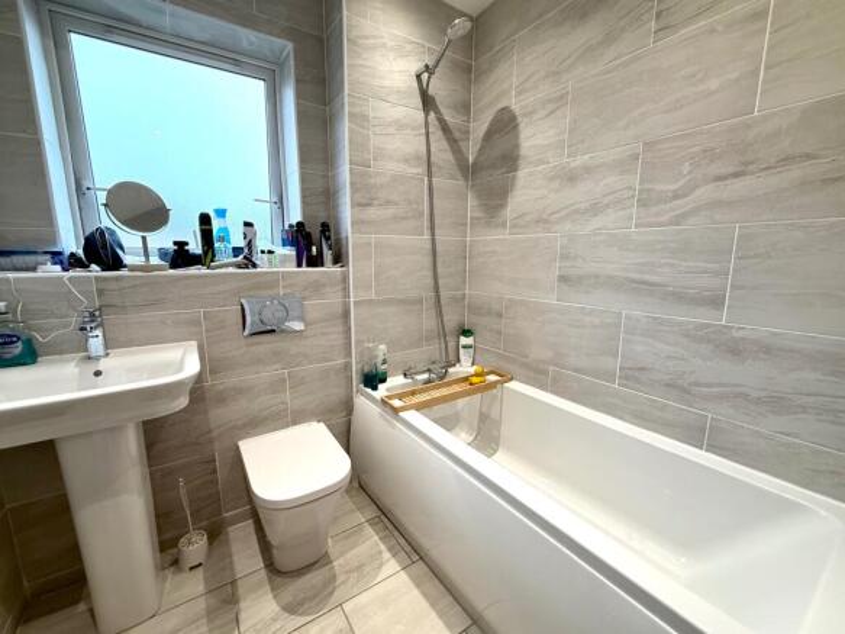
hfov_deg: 102.1
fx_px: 342
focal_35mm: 14
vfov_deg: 85.7
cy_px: 317
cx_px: 422
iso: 125
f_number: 2.2
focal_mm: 2.22
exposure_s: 1/100
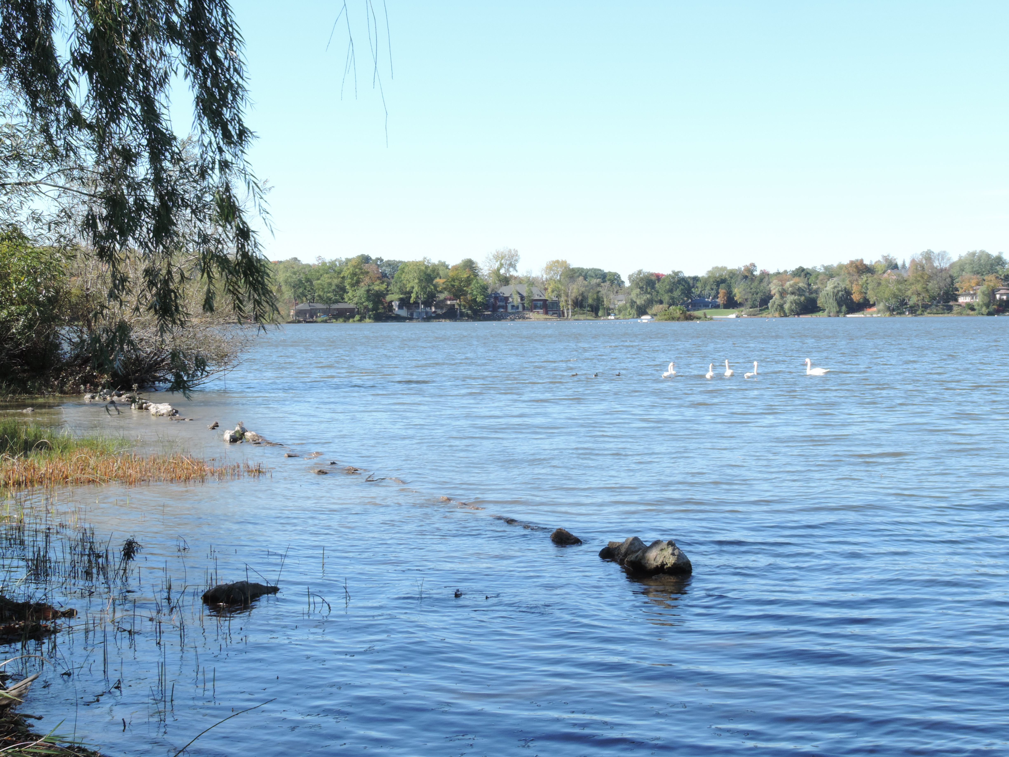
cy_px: 378
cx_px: 504
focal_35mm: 60
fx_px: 1749
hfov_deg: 32.2
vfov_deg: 24.4
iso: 80
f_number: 8.3
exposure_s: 1/60
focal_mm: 10.7
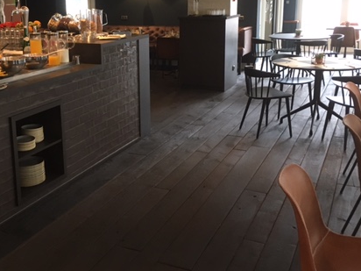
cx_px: 137
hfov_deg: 41.8
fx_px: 469
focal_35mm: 45
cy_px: 103
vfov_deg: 32.0
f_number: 2.2
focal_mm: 4.15
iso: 200
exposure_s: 1/33
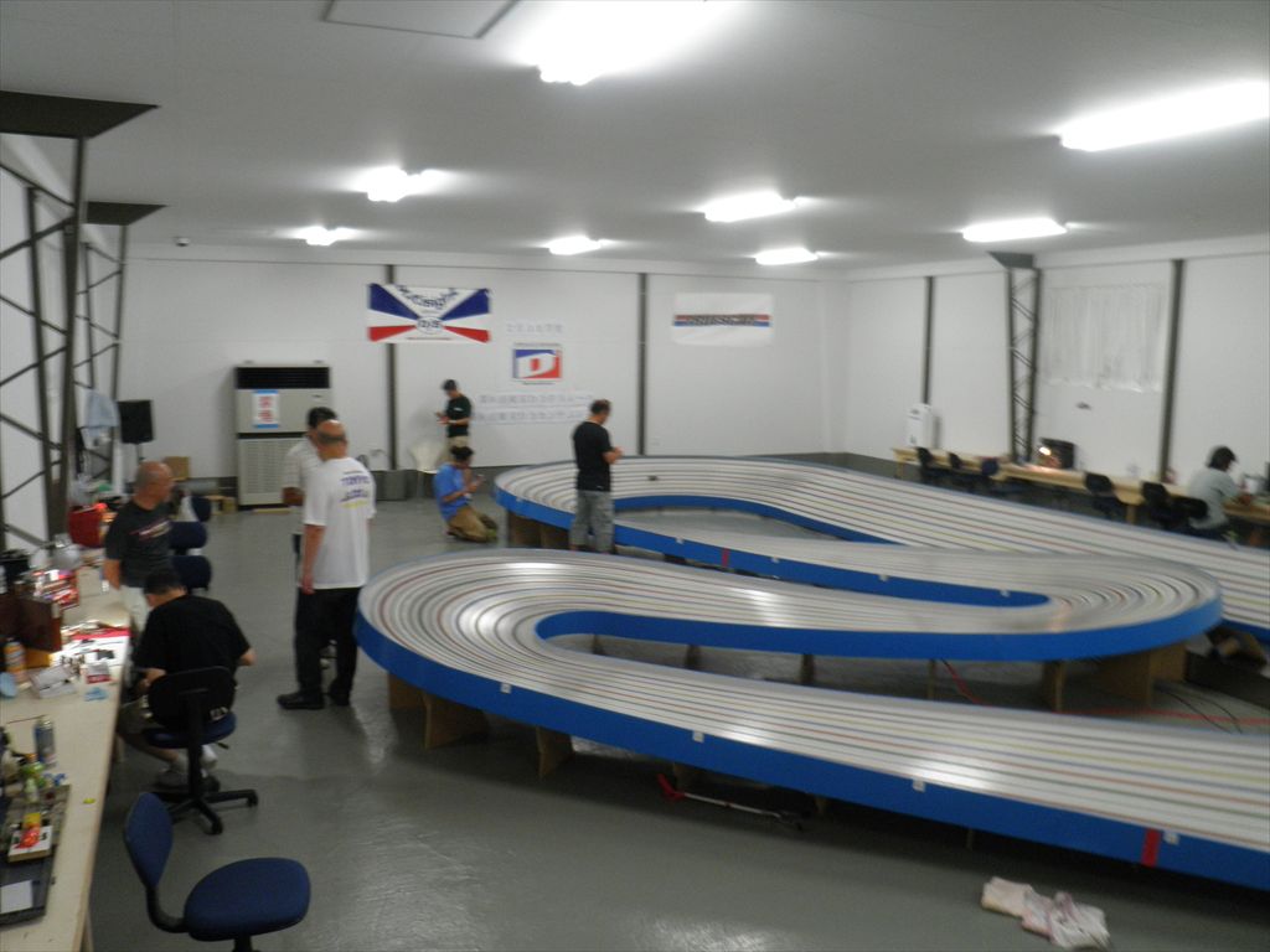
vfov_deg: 49.7
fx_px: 1027
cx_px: 635
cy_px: 476
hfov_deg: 63.4
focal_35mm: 28
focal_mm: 5
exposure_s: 1/30
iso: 200
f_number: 3.2
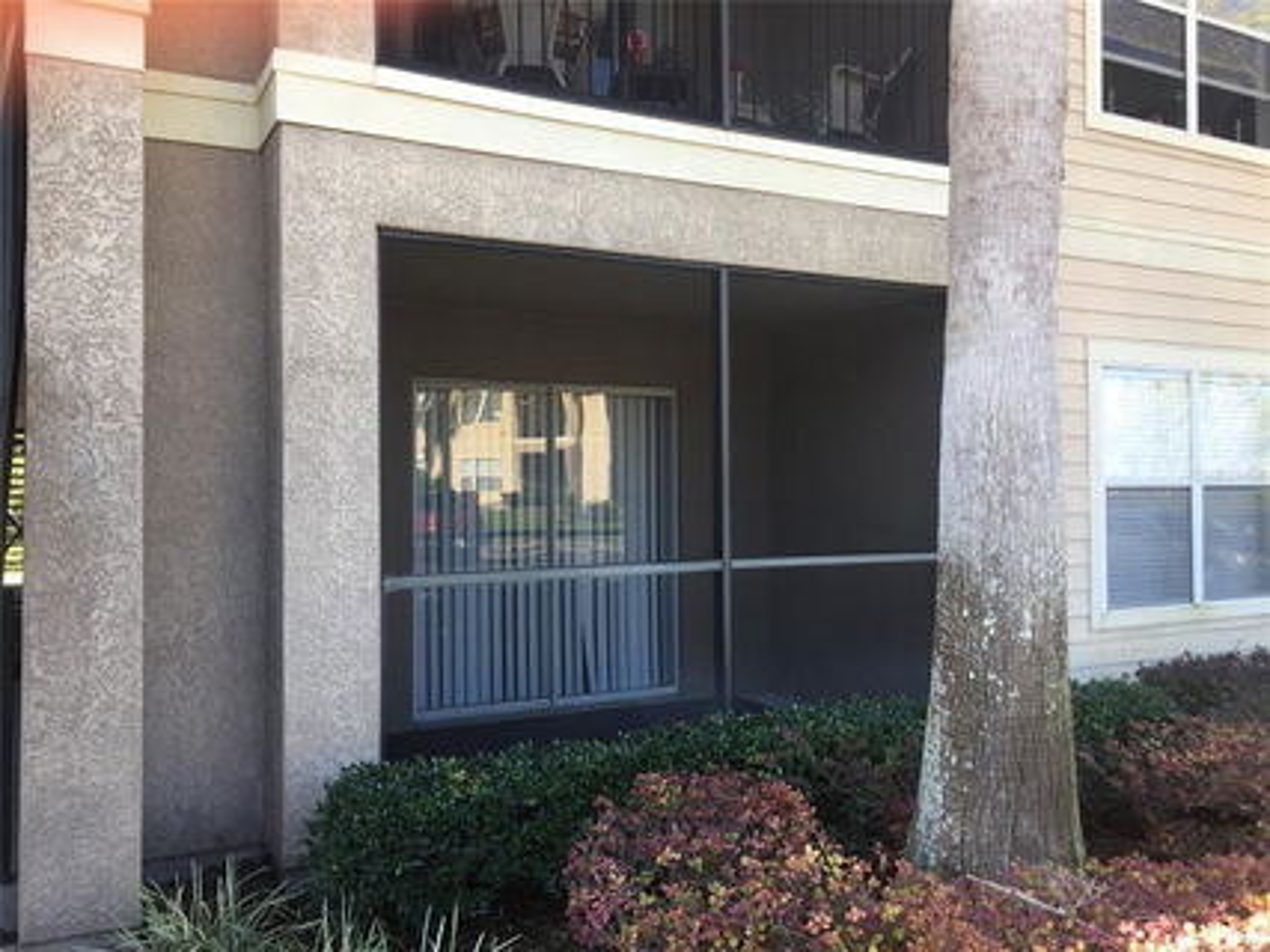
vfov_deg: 48.2
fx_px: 1064
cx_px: 635
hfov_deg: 61.7
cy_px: 476
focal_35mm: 29
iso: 32
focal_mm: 4.15
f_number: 2.2
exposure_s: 1/124
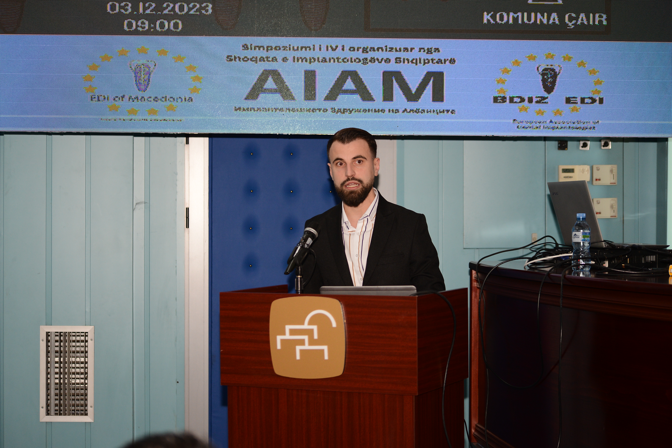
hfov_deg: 28.8
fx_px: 1307
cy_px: 224
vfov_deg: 19.5
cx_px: 336
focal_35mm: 70
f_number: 4
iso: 1000
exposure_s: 1/160
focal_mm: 70
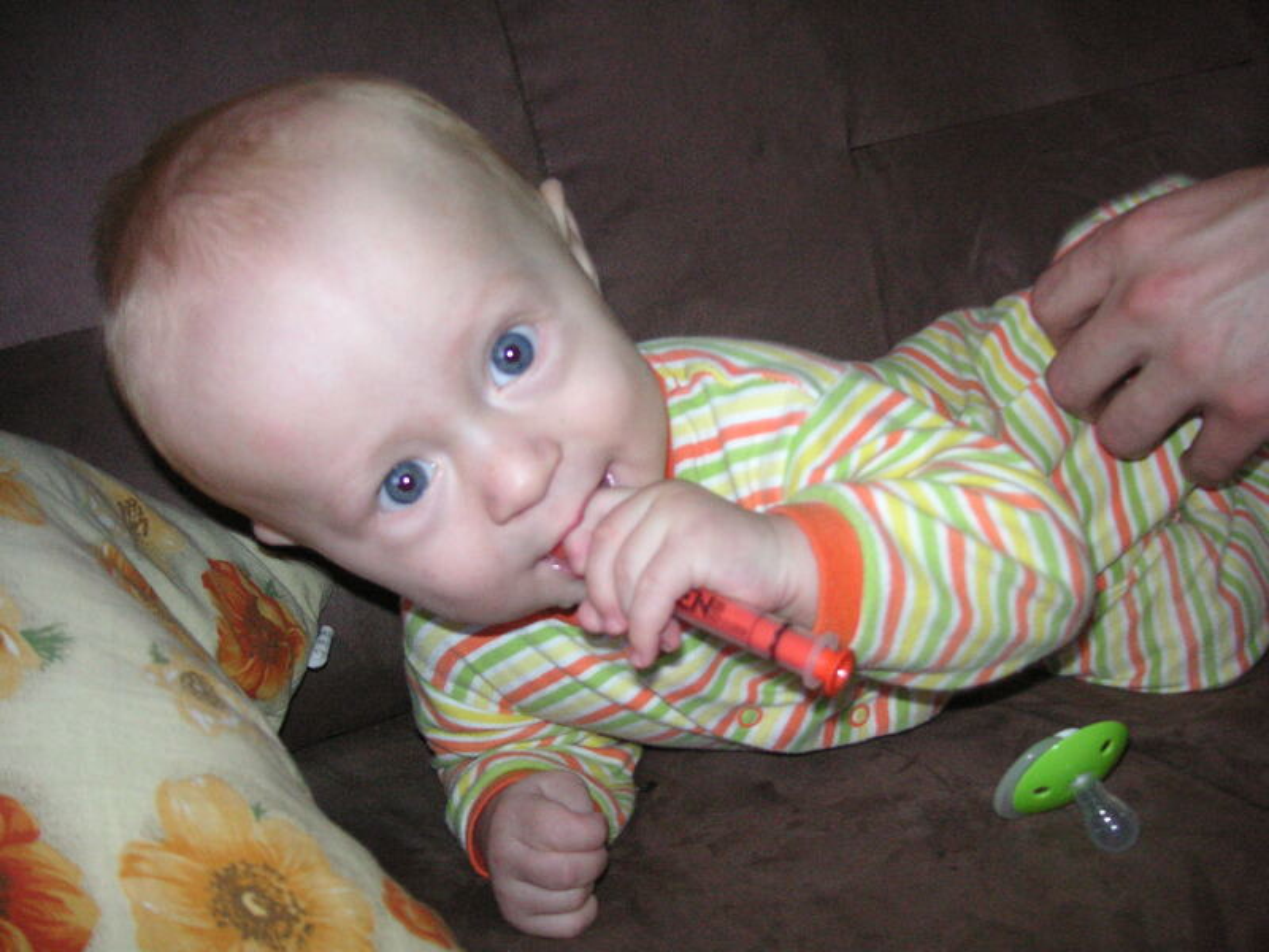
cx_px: 634
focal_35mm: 37
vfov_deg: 38.7
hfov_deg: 50.1
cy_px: 476
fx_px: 1356
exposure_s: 1/45
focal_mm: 6.1
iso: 160
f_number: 2.8
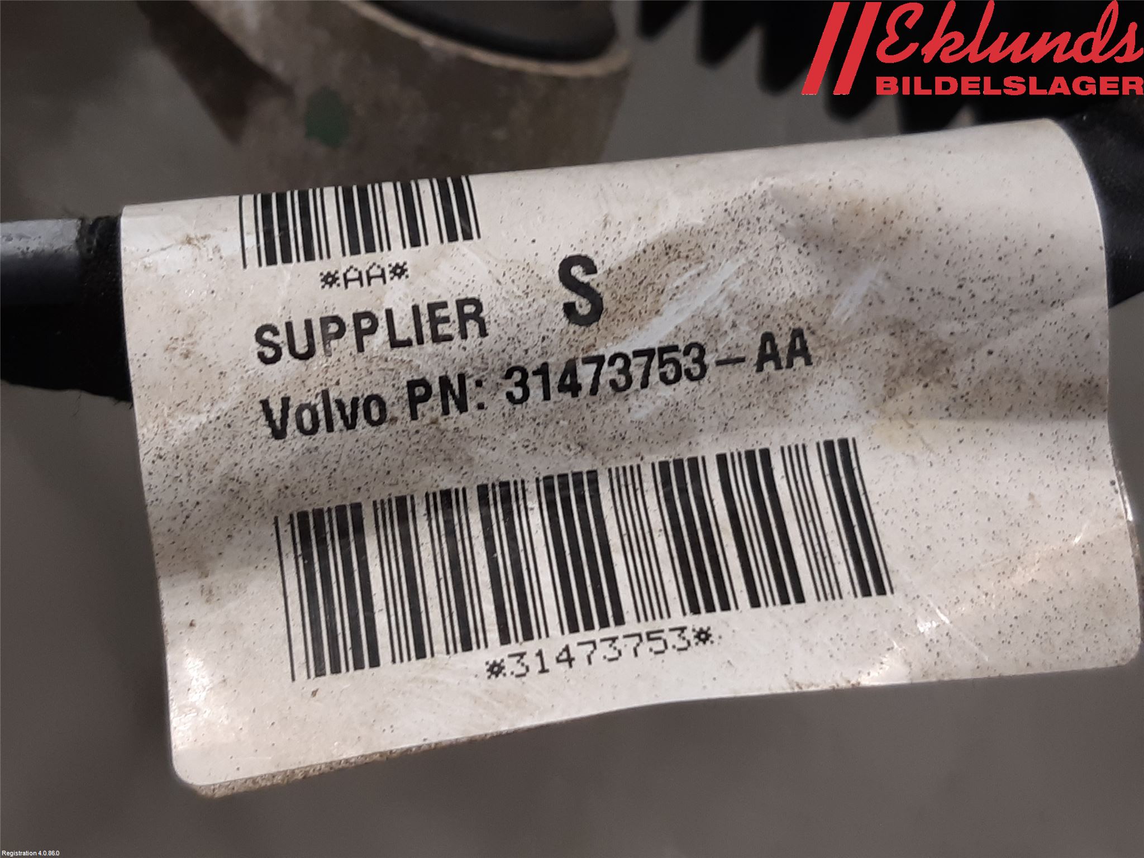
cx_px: 572
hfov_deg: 67.3
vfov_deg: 53.1
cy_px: 429
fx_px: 859
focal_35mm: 26
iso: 80
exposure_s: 1/50
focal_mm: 3.93
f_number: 1.7
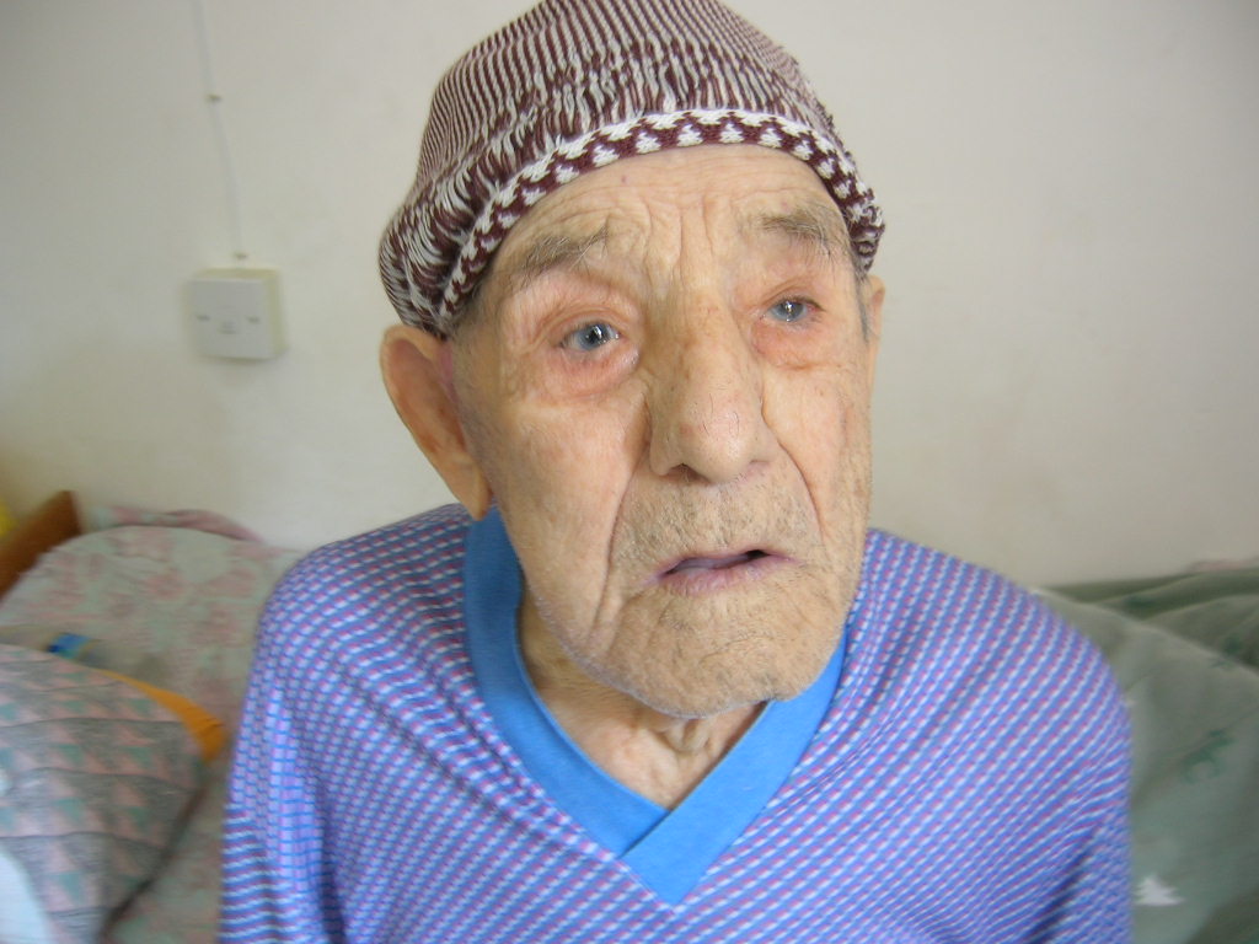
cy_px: 472
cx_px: 630
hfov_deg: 54.0
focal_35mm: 34
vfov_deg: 41.8
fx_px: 1237
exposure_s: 1/4.5
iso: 50
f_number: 2.9
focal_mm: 5.7
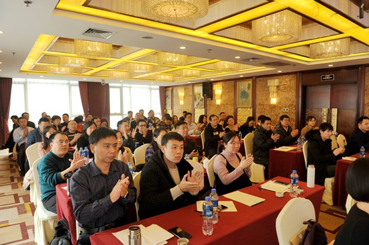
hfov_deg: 73.8
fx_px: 246
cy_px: 122
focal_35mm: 24
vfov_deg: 53.1
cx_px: 184
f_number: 4.5
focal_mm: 24
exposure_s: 1/160
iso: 1000
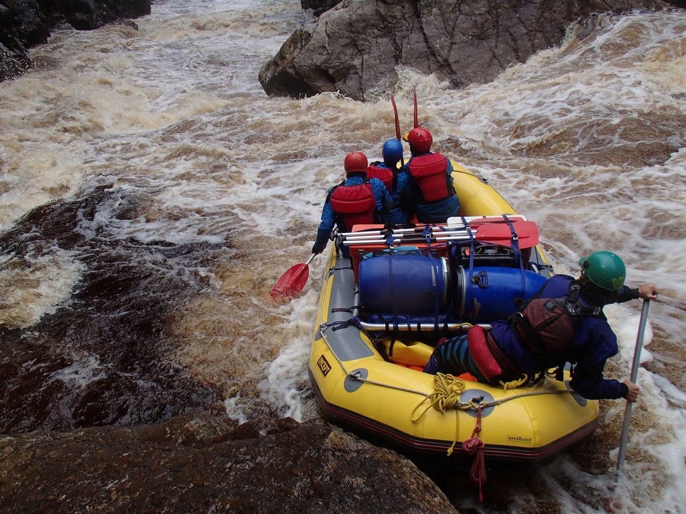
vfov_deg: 49.7
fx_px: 555
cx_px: 343
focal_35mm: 28
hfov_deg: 63.4
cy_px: 257
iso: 100
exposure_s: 1/200
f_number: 3.9
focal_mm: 5
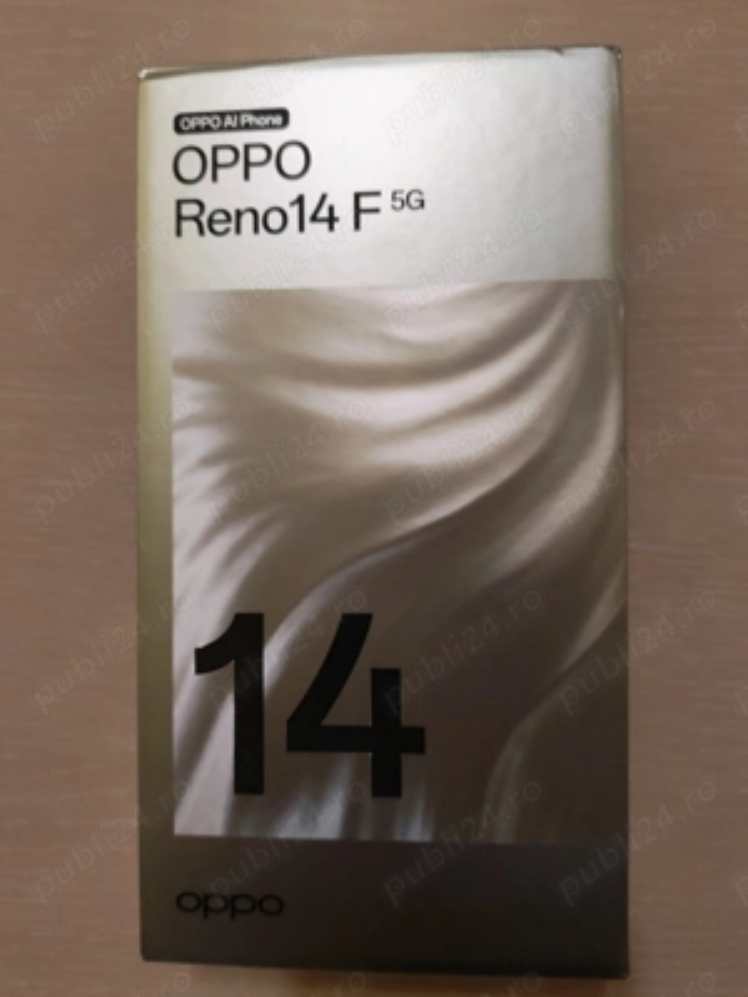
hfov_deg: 51.4
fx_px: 778
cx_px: 374
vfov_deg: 65.3
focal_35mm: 27
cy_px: 498
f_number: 1.9
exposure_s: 1/100
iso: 400
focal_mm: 6.12
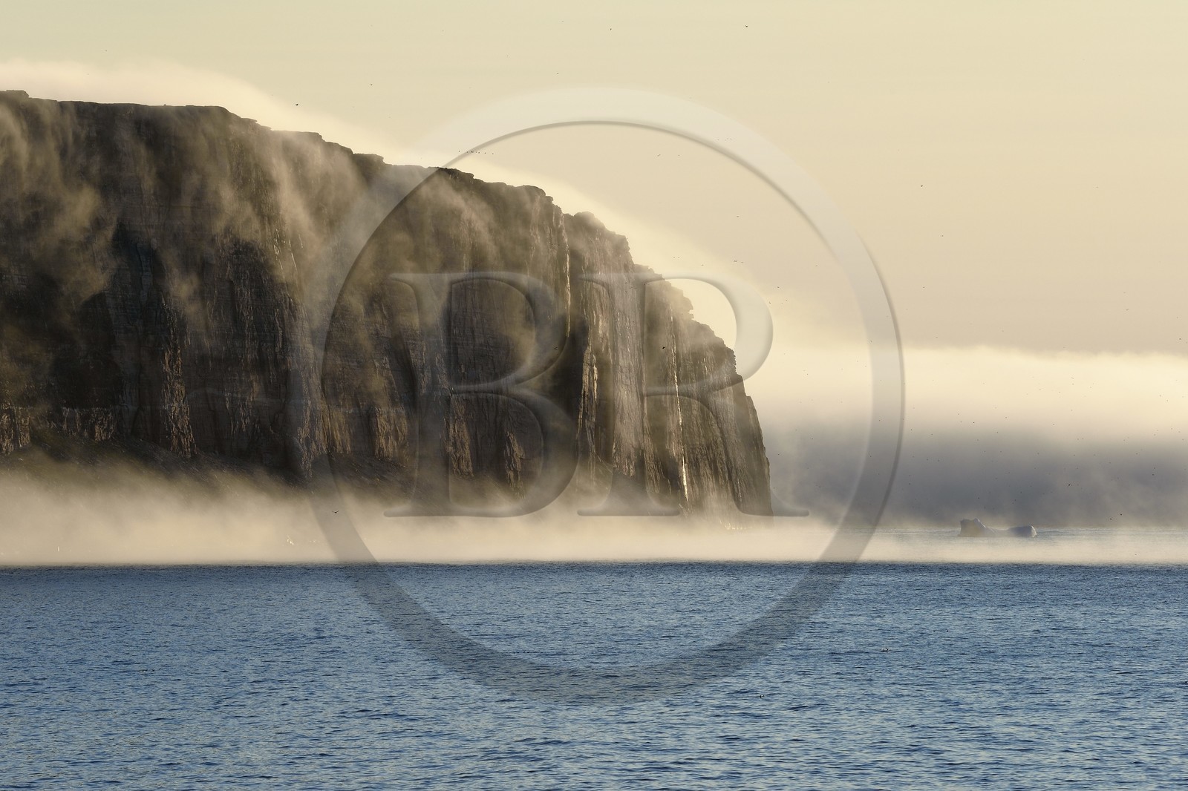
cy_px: 396
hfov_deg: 10.3
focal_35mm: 200
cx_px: 594
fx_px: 6598
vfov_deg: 6.9
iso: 200
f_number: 13
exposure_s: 1/250
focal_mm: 200
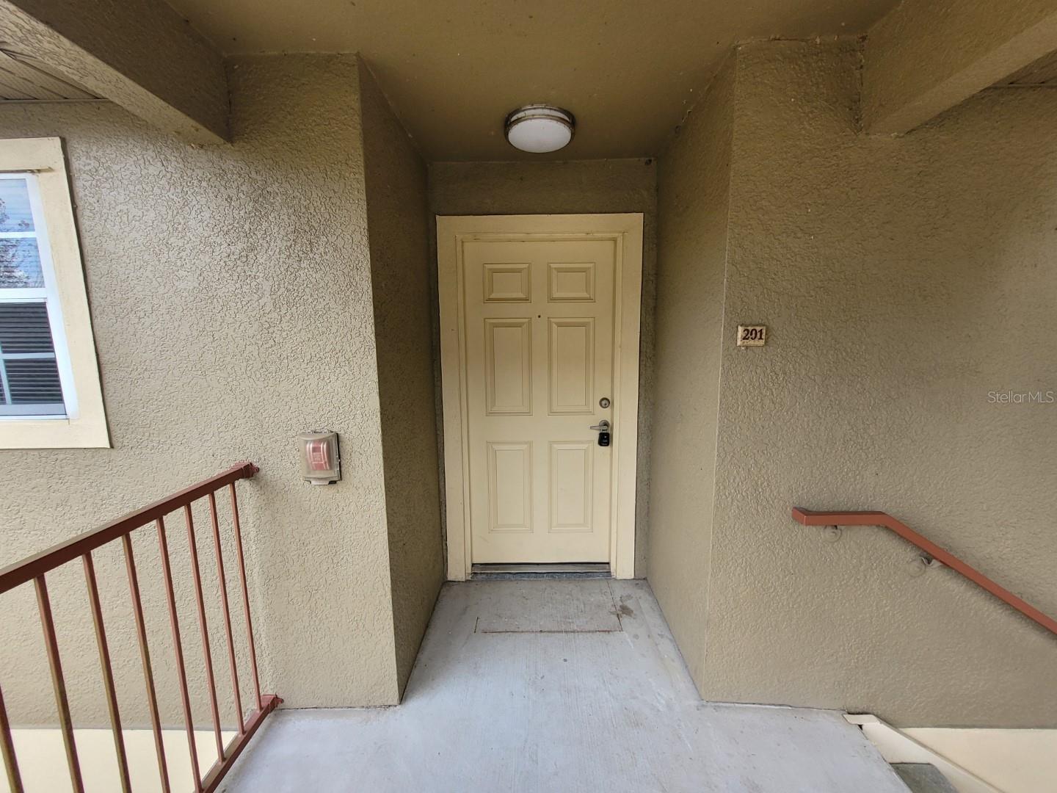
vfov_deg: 89.9
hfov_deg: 106.2
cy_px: 396
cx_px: 528
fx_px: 397
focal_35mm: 13
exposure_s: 1/120
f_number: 2.2
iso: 80
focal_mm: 1.74
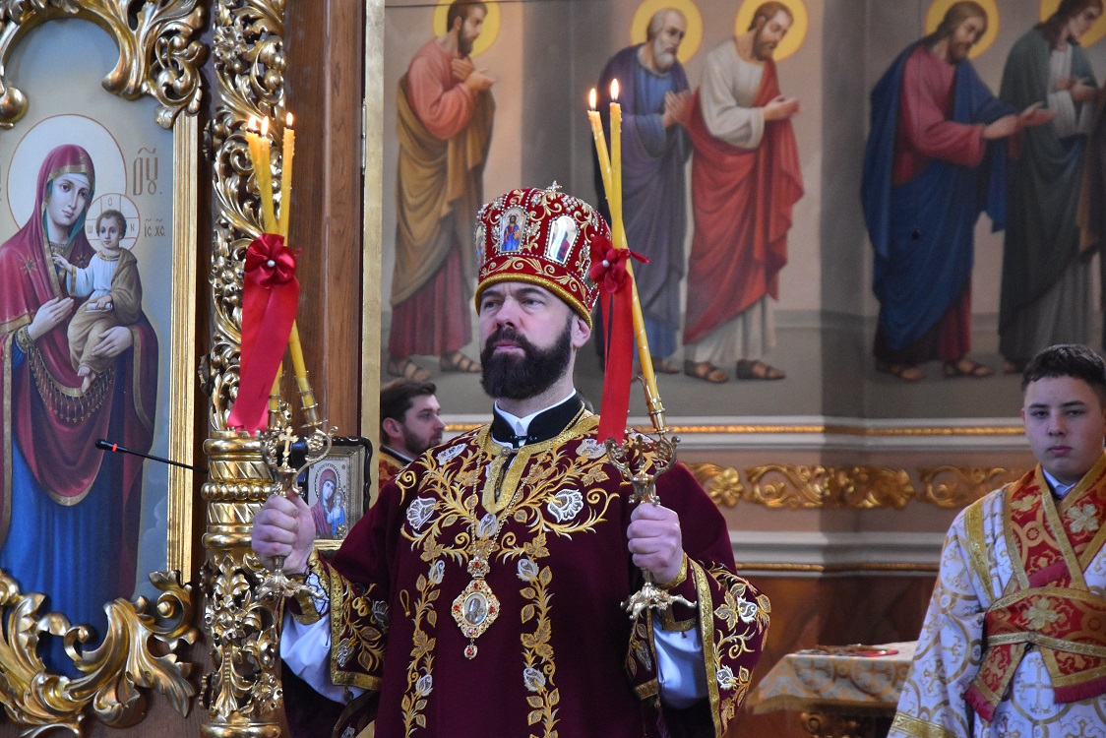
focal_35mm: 105
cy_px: 369
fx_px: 3226
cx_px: 553
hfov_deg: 19.5
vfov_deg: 13.0
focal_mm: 70
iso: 4000
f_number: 4.5
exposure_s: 1/250
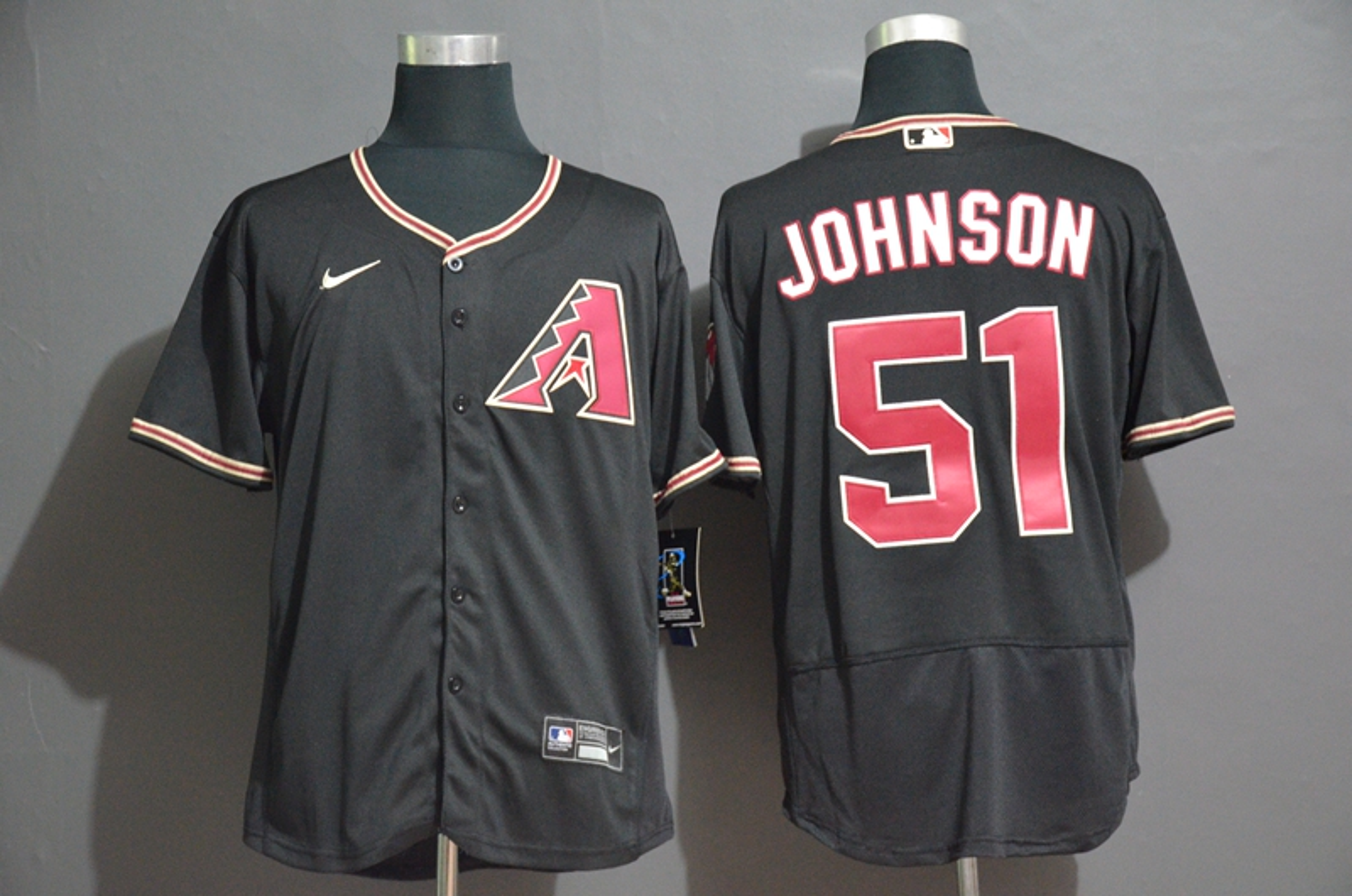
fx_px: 3148
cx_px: 676
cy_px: 448
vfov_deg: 16.2
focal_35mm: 84
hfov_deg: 24.2
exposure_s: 1/8
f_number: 4.8
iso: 4000
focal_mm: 56
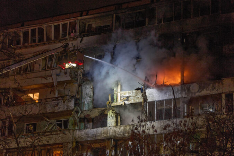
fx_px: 676
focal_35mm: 104
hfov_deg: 19.6
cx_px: 117
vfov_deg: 13.2
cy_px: 78
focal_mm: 104
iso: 3200
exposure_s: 1/50
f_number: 2.8
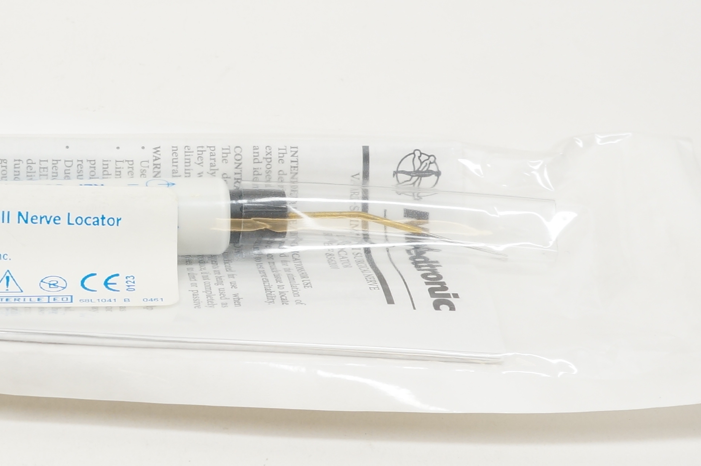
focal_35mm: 88
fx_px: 1712
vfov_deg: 15.5
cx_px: 110
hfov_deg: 22.7
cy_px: 233
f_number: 6.3
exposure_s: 1/60
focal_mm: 22
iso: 400
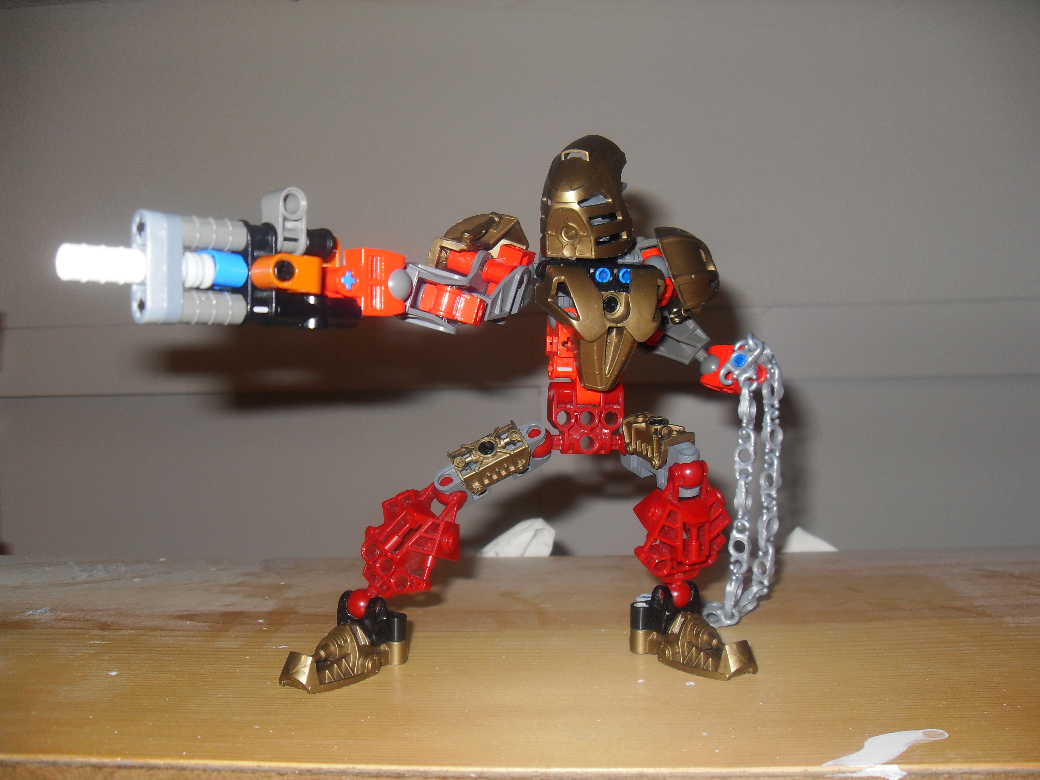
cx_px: 520
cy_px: 390
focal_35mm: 34
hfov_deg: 54.0
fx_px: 1021
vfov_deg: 41.8
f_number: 2.8
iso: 100
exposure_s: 1/45
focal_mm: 6.3
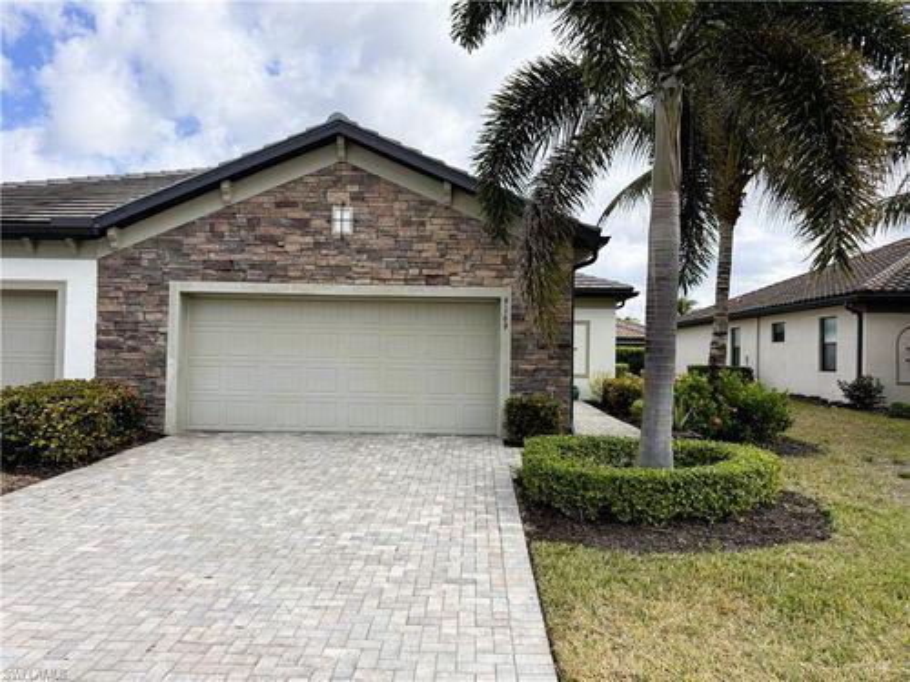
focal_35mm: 24
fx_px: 631
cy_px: 341
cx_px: 455
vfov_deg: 56.8
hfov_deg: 71.6
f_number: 1.78
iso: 80
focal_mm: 6.76
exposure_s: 1/3021
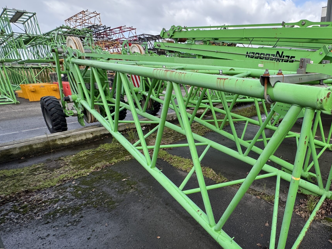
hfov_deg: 74.0
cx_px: 245
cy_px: 131
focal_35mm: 21
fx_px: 201
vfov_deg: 63.4
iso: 40
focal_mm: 2.22
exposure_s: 1/384
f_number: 2.2
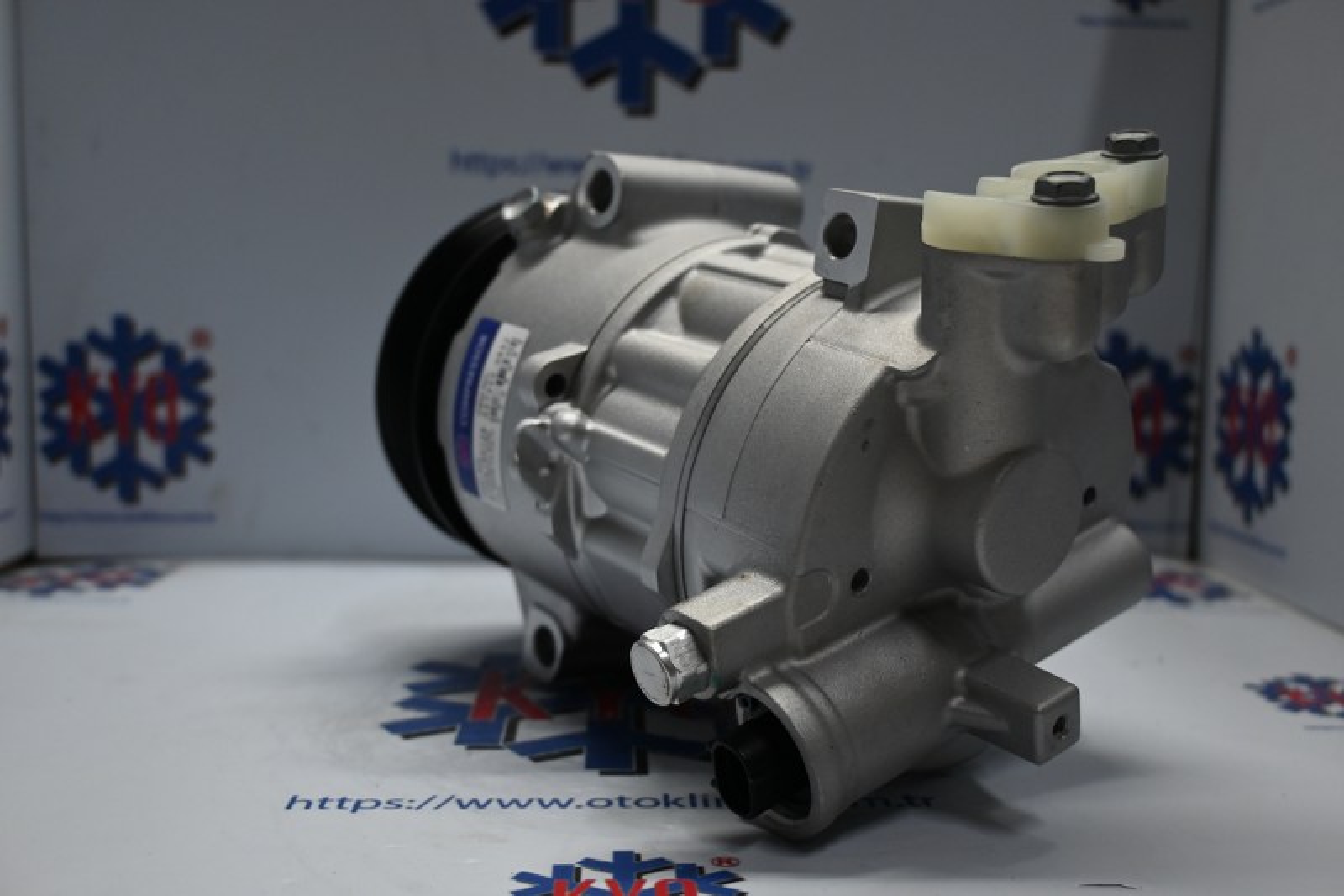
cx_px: 672
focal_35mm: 38
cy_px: 448
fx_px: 1400
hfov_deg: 51.3
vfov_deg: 35.5
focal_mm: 25
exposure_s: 1/125
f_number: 4.2
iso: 560
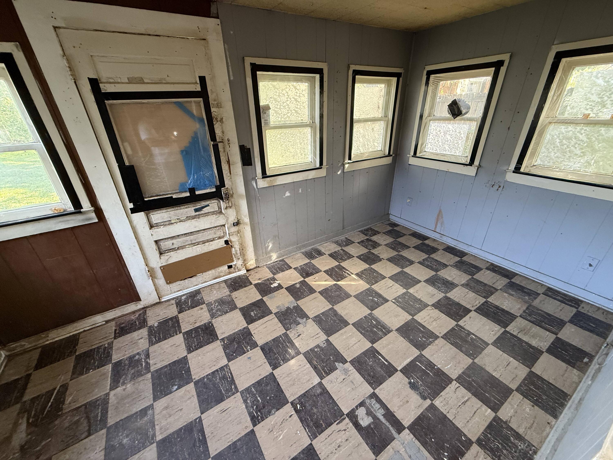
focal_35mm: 14
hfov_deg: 102.1
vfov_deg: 85.7
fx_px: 248
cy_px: 230
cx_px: 306
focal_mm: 2.22
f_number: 2.2
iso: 400
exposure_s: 1/60
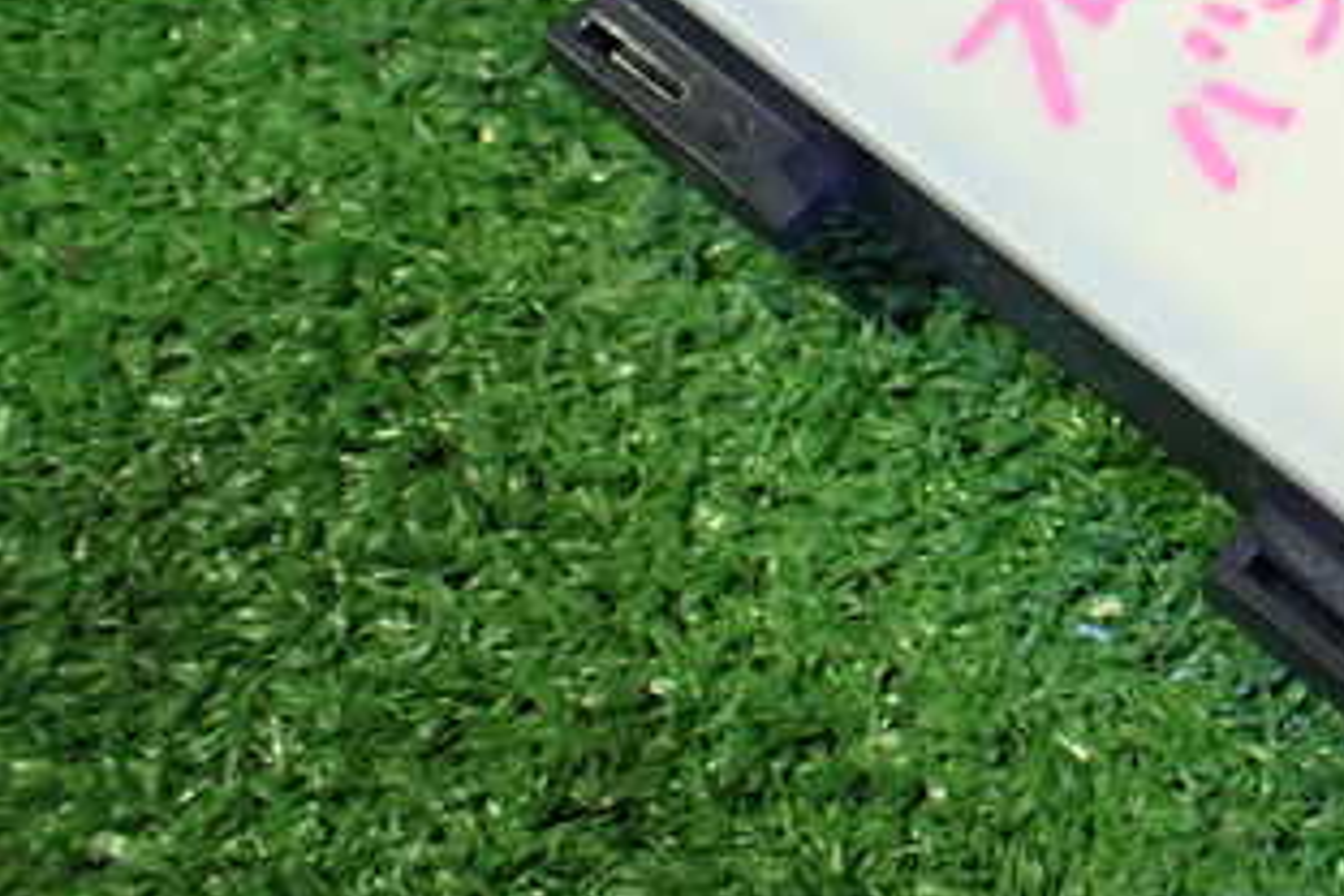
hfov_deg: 31.3
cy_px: 78
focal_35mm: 60
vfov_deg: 22.1
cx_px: 1288
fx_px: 2240
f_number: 2.3
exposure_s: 1/40
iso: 800
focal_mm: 5.4
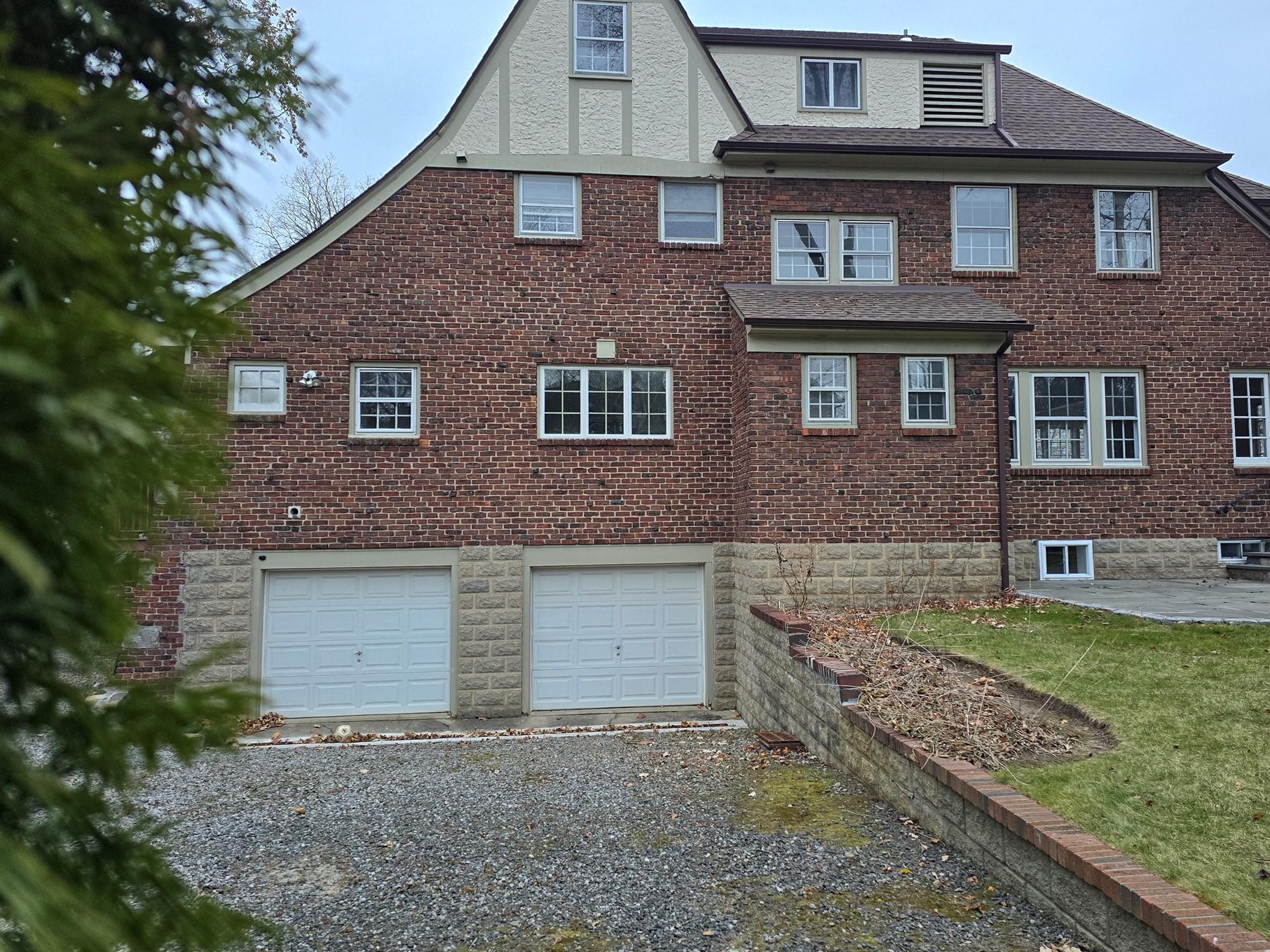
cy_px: 437
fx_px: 954
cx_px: 686
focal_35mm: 26
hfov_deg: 67.2
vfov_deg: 53.0
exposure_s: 1/120
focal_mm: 6.3
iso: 160
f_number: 1.7
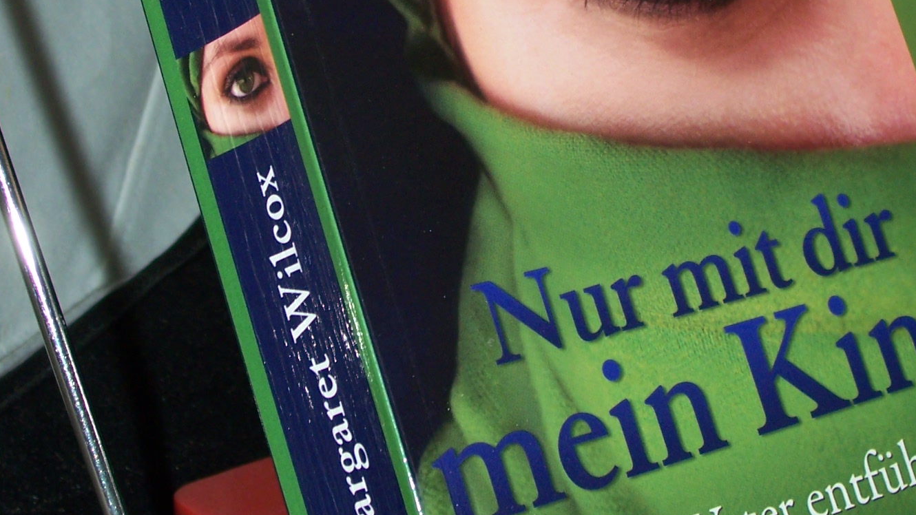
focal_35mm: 100
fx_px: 2429
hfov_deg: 21.3
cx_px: 579
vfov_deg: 12.0
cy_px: 76
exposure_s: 1/80
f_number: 3.2
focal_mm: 8.7
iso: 80
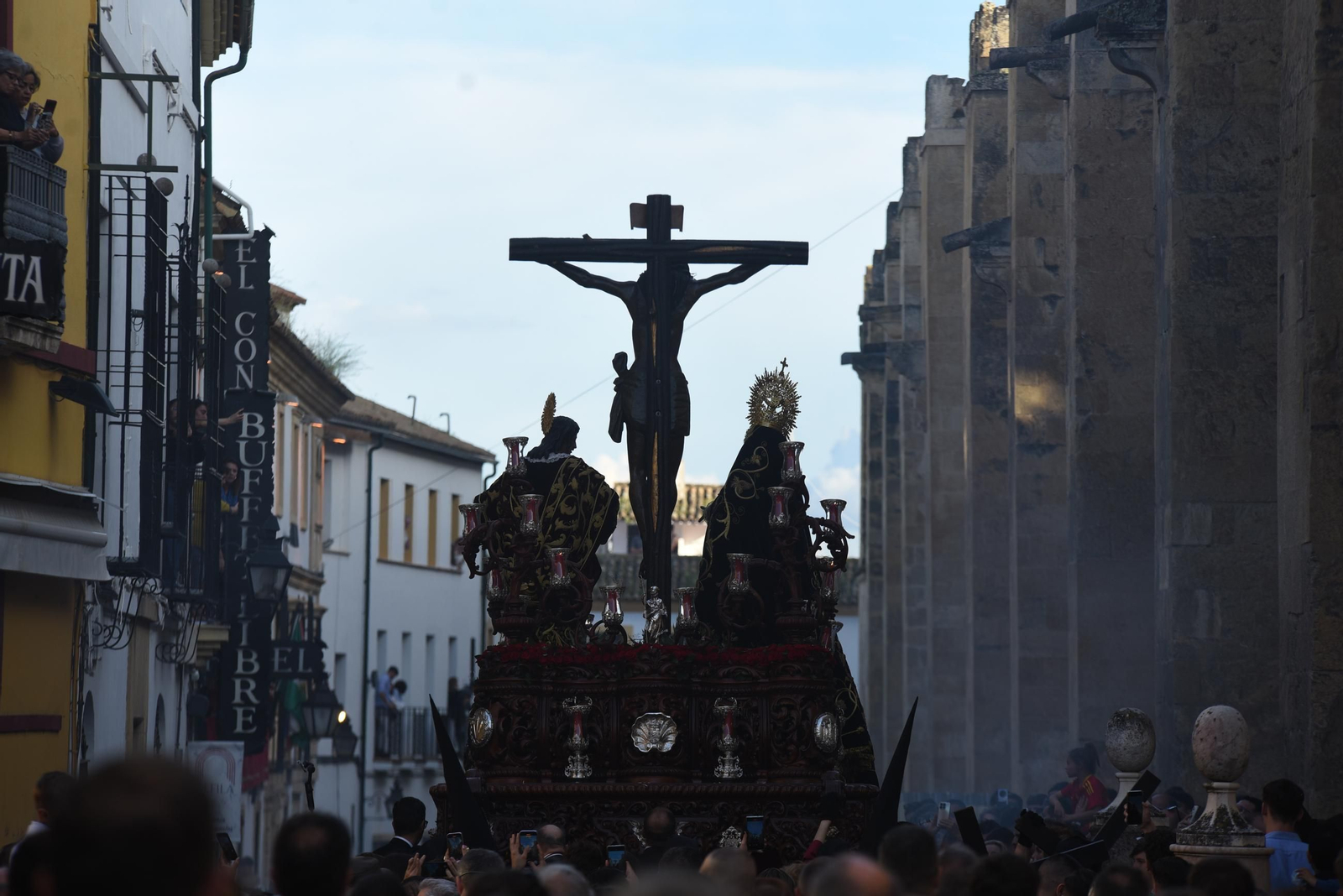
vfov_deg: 6.9
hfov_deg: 10.3
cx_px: 672
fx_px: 7463
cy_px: 448
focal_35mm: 200
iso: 100
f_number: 5
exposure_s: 1/160
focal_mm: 200
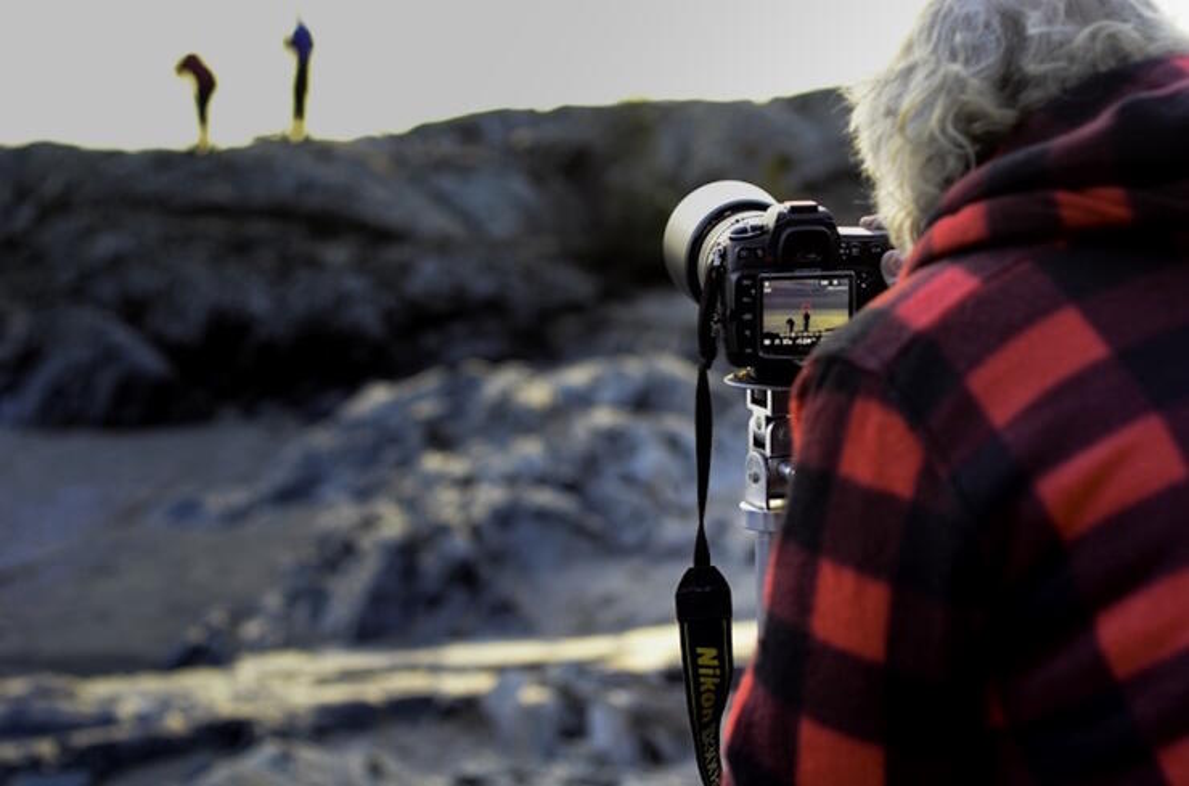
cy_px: 393
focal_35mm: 75
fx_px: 2470
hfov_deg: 27.1
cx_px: 594
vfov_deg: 18.1
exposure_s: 1/60
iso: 200
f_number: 3.2
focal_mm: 50
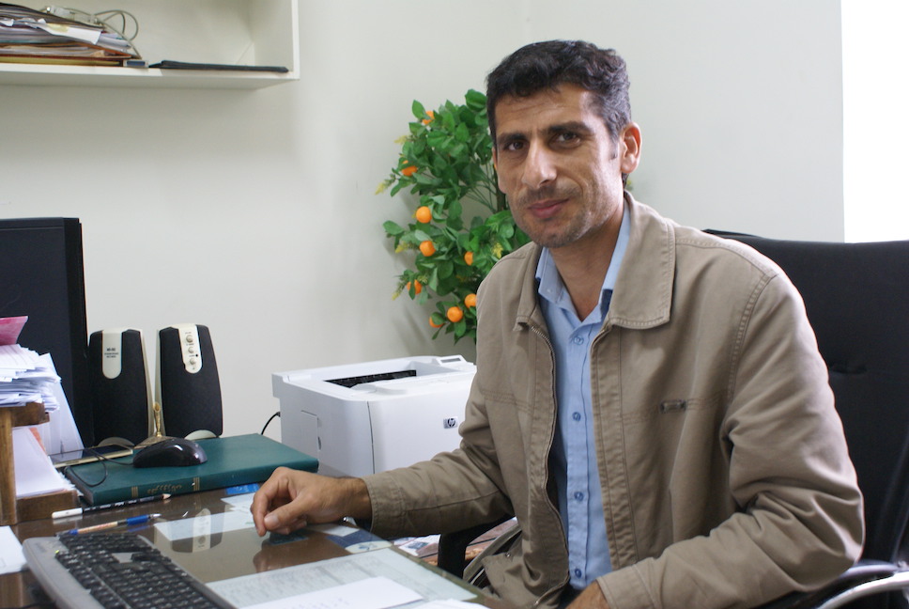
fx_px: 1062
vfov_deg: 32.0
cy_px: 304
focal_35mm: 42
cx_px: 454
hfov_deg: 46.3
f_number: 5
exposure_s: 1/20
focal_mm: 28
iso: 400
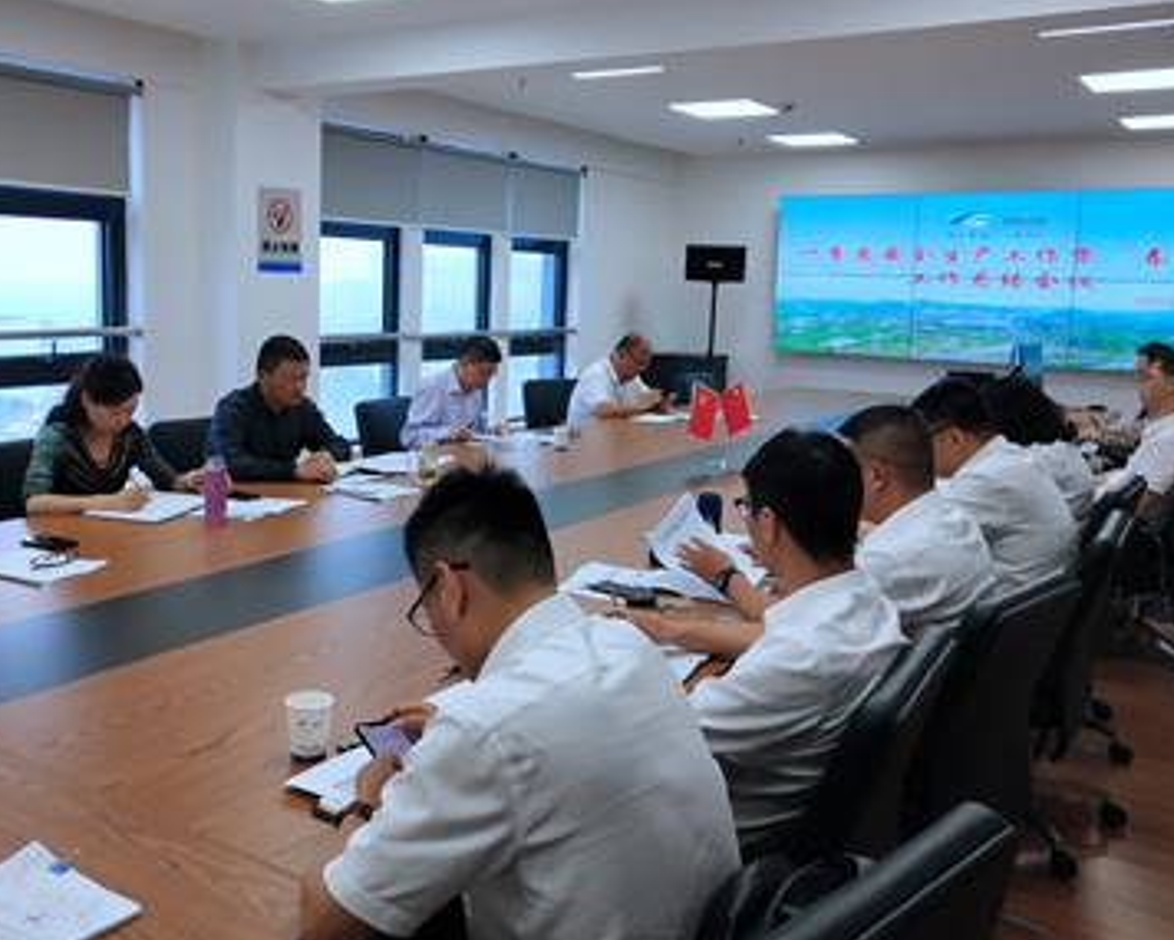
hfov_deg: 48.9
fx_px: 1286
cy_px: 419
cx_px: 505
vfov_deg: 40.1
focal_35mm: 37
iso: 113
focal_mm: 3.95
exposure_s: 1/100
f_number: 1.8
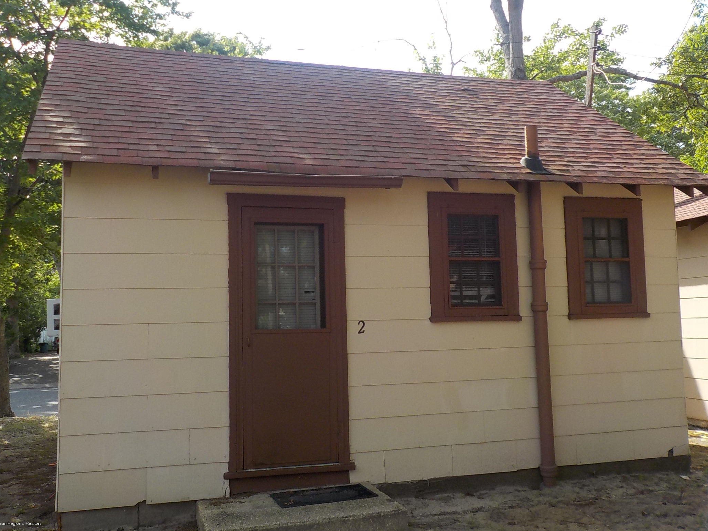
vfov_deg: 42.9
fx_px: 675
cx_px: 347
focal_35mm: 33
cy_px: 250
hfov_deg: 55.3
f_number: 3.3
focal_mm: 4.1
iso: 125
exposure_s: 1/320
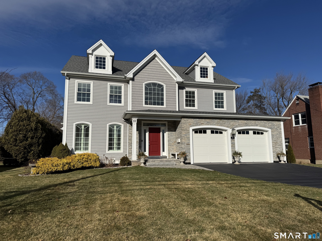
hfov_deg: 71.6
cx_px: 161
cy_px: 120
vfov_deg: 56.8
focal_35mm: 24
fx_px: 223
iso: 80
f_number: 1.78
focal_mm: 6.76
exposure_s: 1/12346
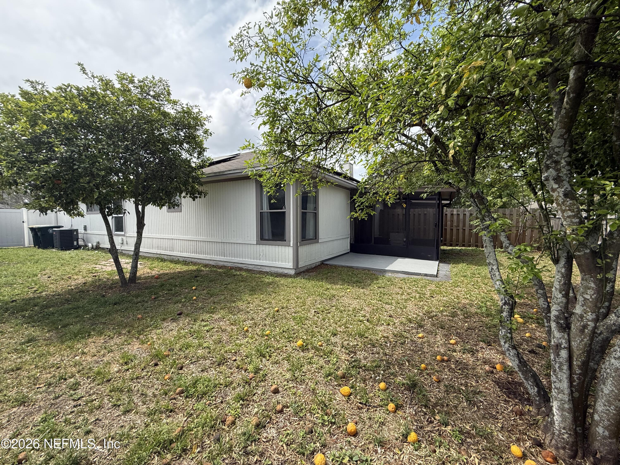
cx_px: 310
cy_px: 232
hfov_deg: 102.1
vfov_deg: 85.7
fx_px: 251
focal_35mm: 14
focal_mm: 2.22
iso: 64
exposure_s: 1/1235
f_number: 2.2
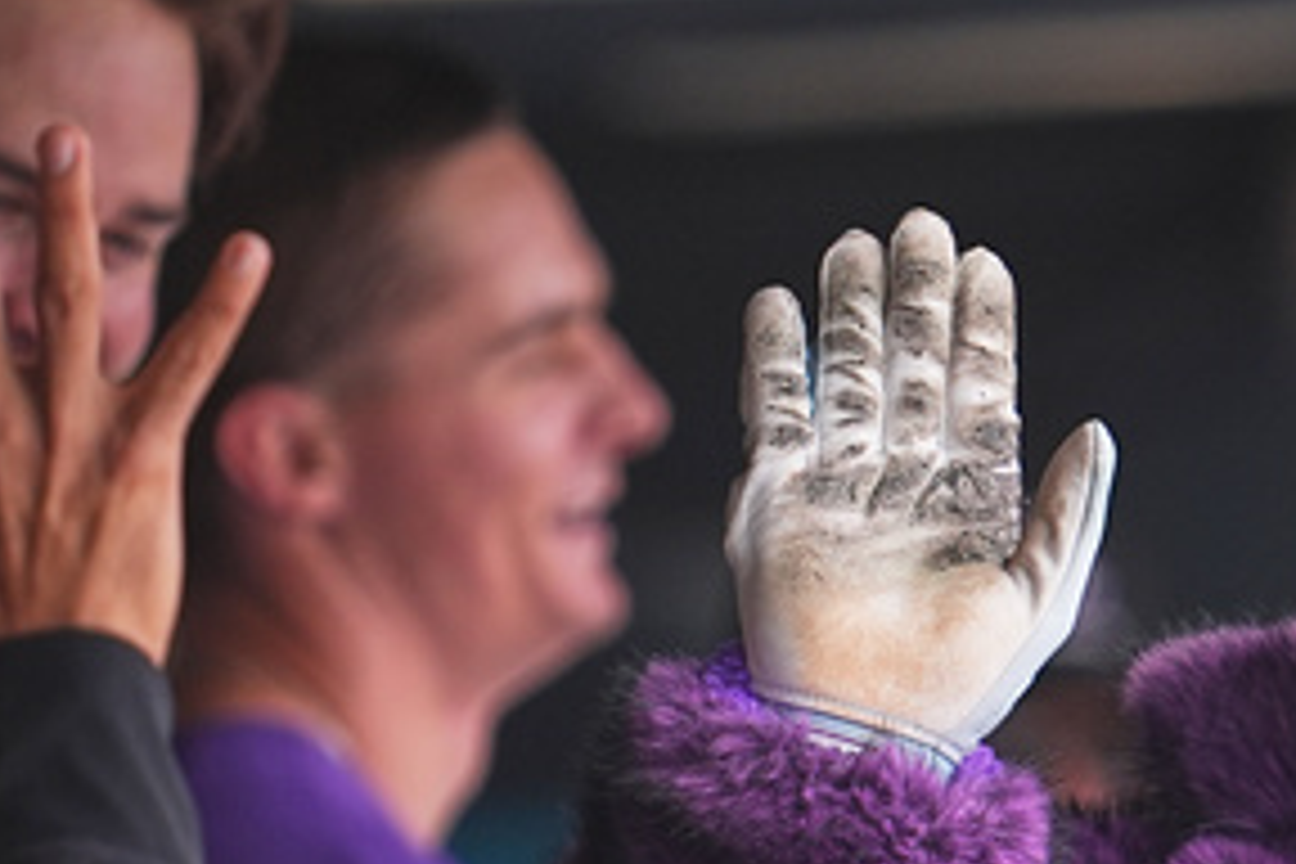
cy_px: 1012
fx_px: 51116
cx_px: 1570
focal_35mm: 1420
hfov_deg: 1.5
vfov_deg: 1.0
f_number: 3.2
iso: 400
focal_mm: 400
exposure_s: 1/1000
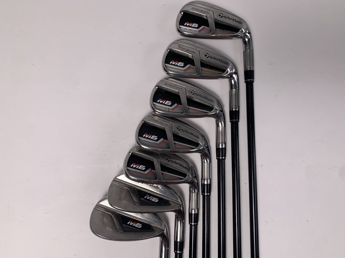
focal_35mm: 26
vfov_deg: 53.1
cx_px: 172
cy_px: 129
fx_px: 259
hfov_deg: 67.3
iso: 25
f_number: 1.8
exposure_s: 1/306
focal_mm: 4.25
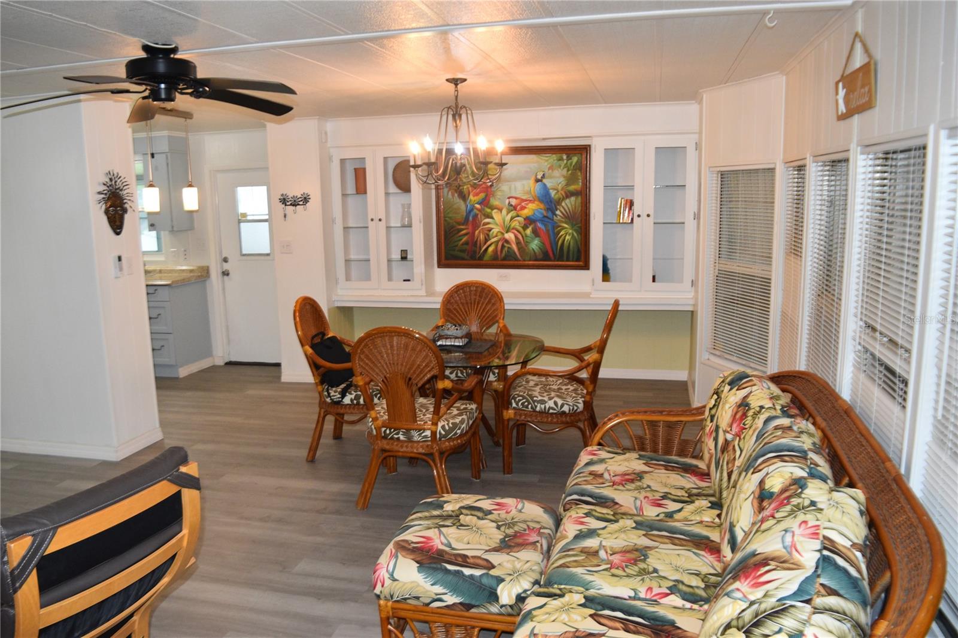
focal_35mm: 27
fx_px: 718
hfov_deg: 67.4
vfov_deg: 47.9
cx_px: 479
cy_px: 319
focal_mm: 18
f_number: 4.5
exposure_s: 1/80
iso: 800
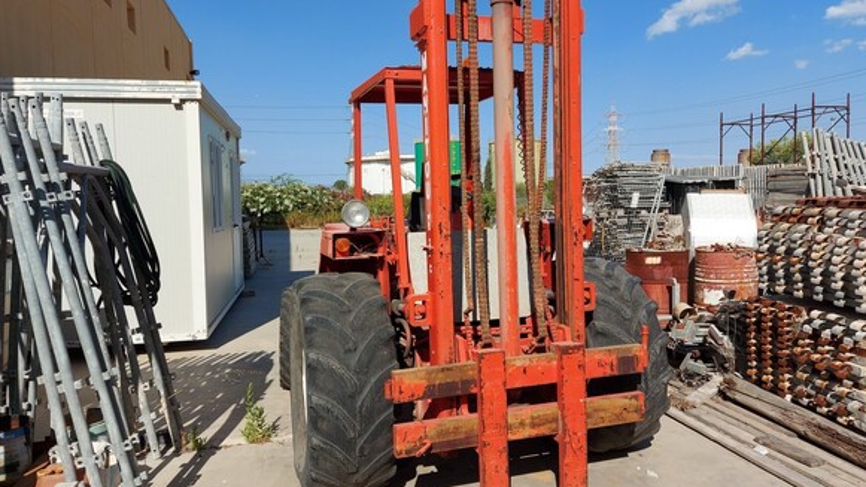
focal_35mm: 27
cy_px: 225
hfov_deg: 69.9
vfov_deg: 42.9
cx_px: 431
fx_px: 620
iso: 32
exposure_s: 1/1554
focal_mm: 5.23
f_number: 1.8
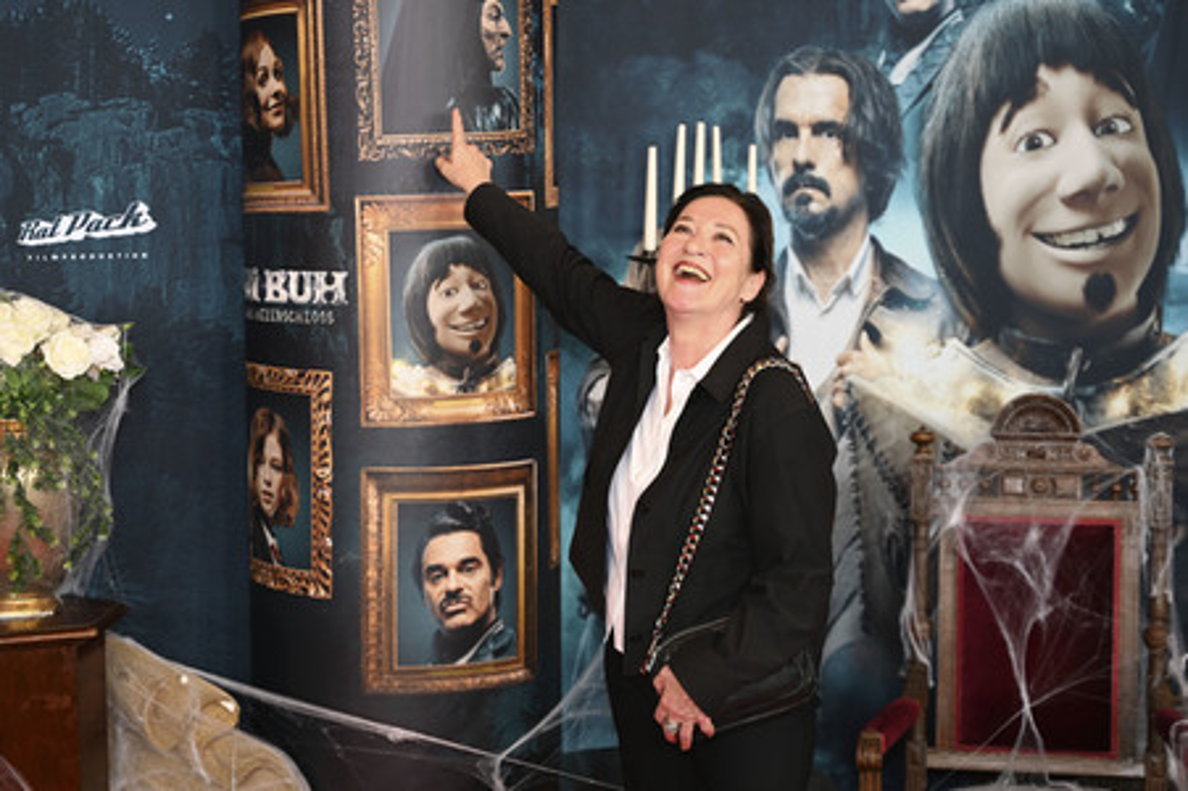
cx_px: 594
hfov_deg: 31.0
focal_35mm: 65
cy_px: 396
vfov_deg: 20.9
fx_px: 2143
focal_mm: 65
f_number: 2.8
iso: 400
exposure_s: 1/125
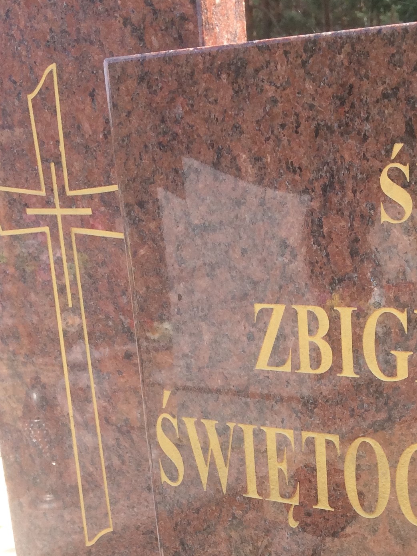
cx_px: 374
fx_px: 1092
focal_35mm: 68
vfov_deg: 26.5
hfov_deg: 21.2
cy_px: 599
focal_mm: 4.15
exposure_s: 1/323
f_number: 2.2
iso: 32
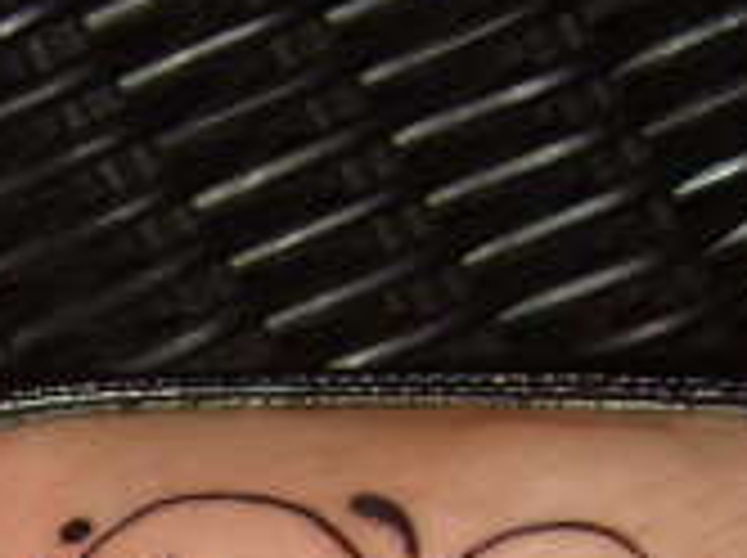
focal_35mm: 141
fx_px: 3038
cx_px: -216
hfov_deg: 13.5
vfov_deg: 10.1
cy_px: 918
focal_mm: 6.6
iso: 200
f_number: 3.5
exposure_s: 1/45
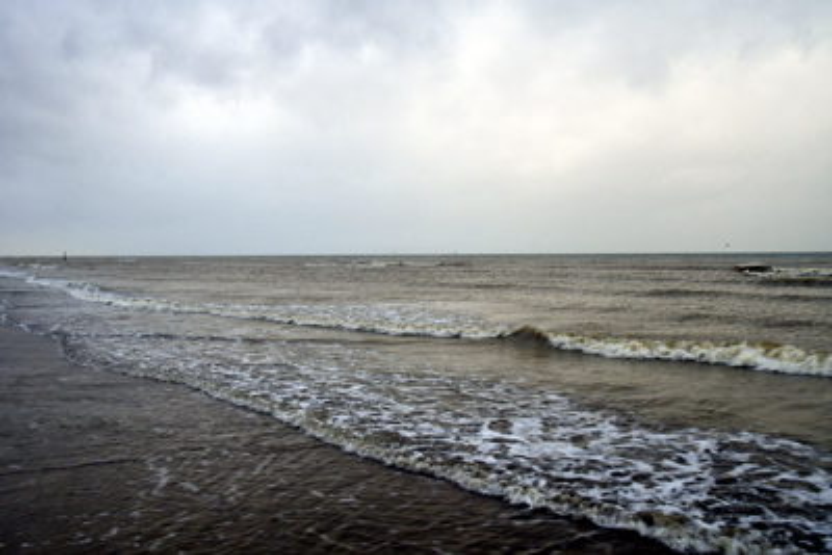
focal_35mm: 33
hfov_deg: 57.2
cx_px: 416
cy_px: 278
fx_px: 763
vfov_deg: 40.0
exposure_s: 1/20
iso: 800
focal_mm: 22
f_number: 5.6
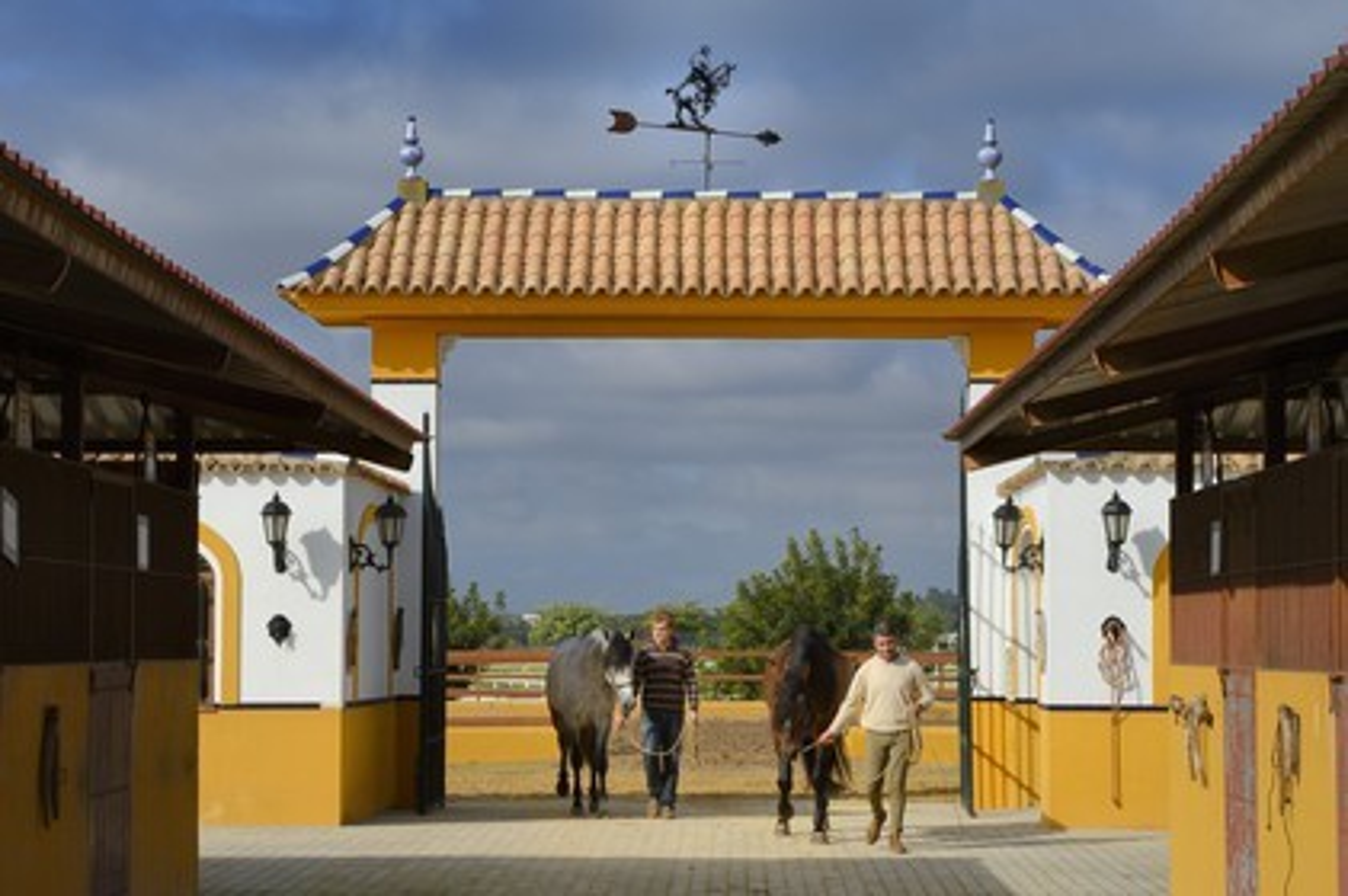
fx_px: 3816
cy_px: 448
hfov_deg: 20.0
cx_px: 674
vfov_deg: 13.4
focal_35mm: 102
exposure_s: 1/400
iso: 400
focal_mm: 102
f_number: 20
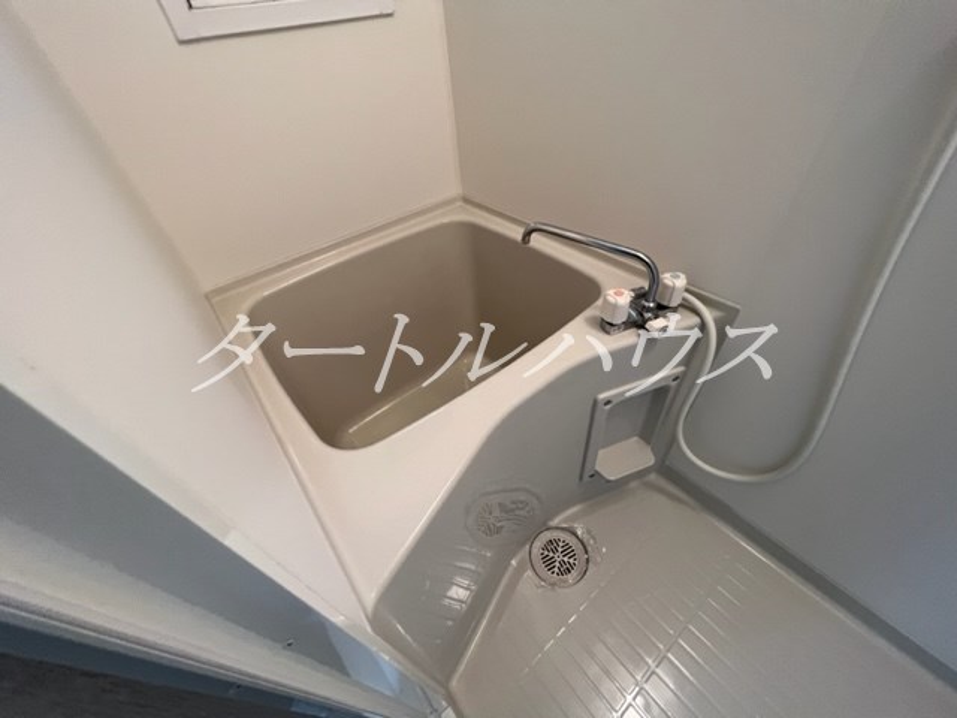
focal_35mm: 13
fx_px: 359
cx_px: 478
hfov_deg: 106.2
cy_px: 359
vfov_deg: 89.9
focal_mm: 1.57
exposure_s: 1/60
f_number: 1.8
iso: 160
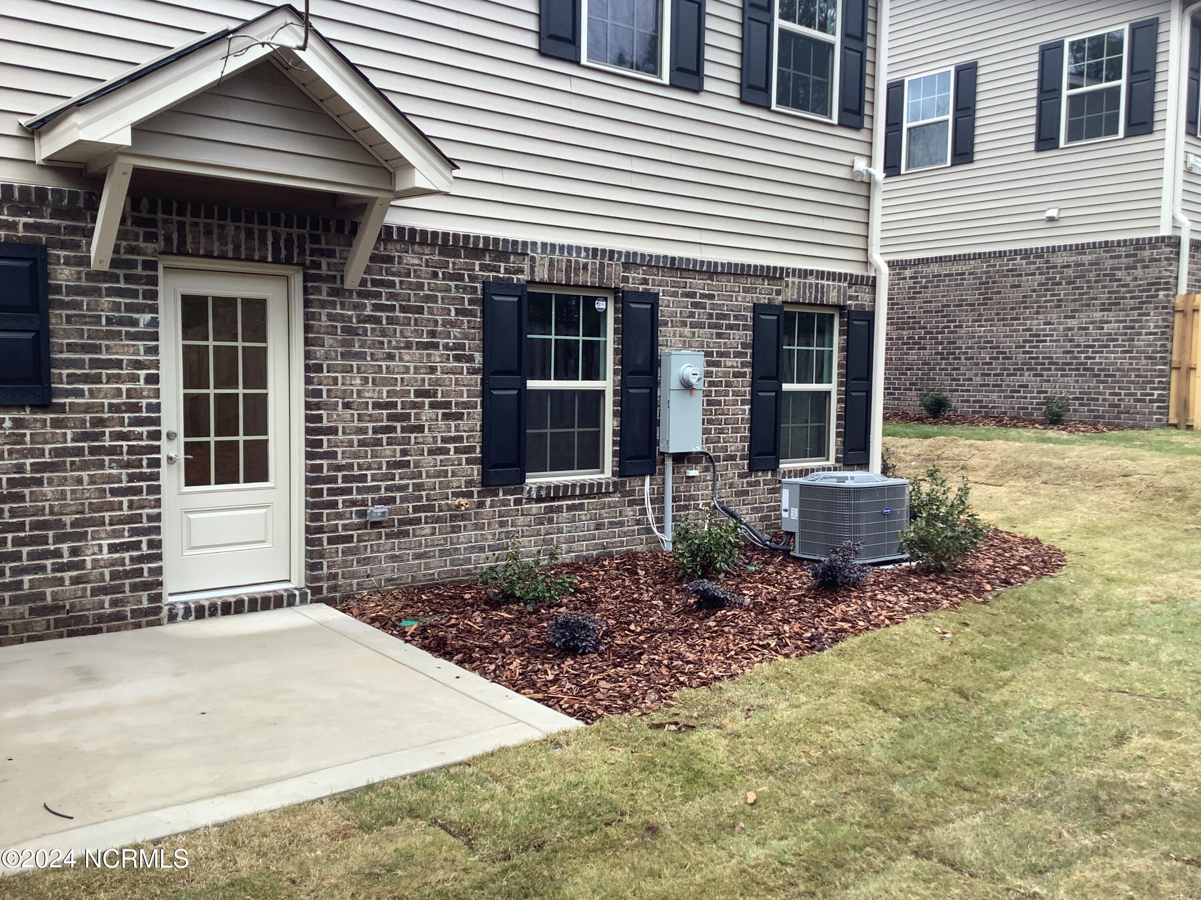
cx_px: 600
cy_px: 450
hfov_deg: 58.4
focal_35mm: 31
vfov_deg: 45.4
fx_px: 1076
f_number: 2.4
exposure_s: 1/103
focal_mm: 3.3
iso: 25
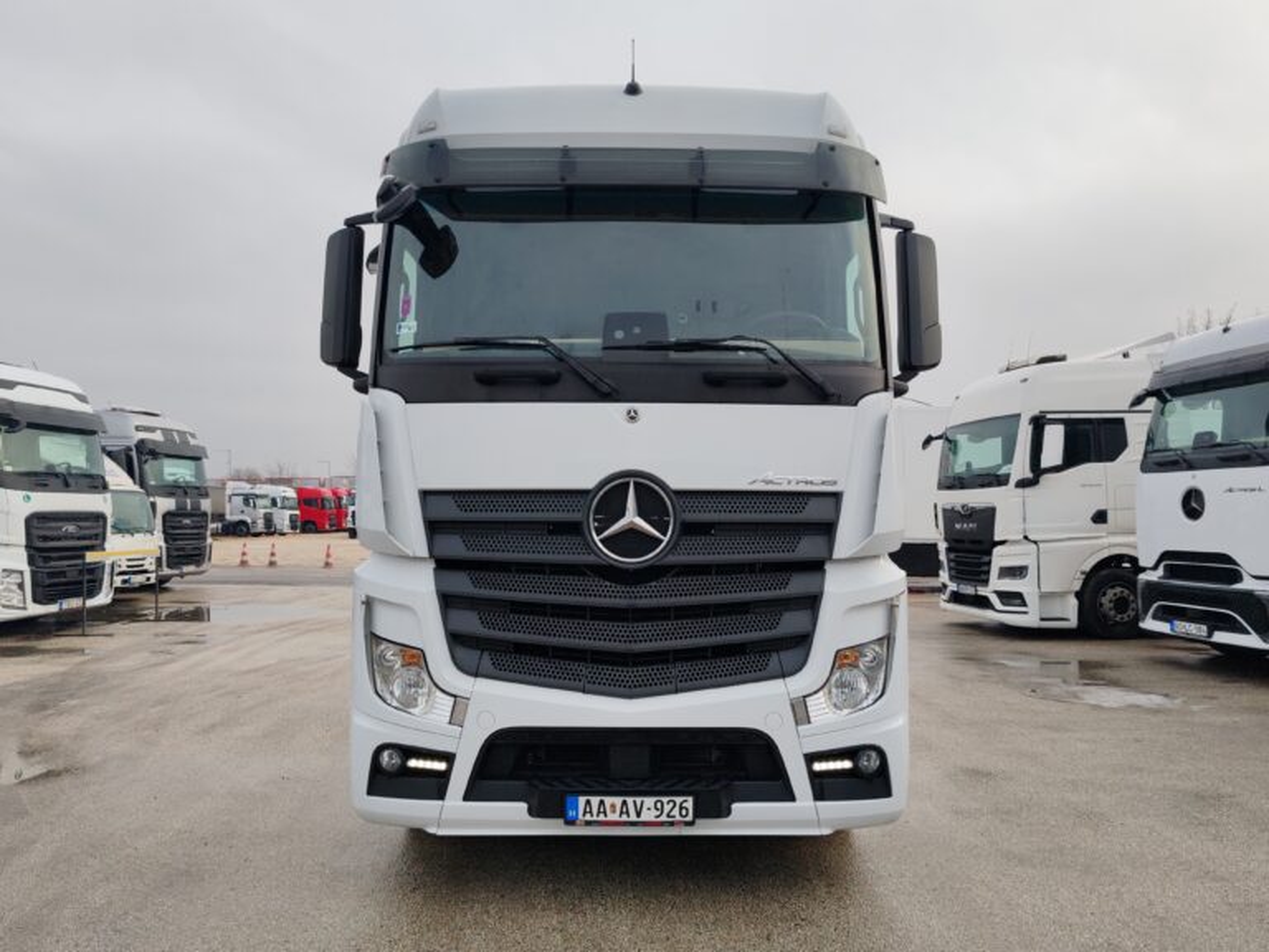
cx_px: 634
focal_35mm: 27
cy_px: 476
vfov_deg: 51.4
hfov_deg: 65.3
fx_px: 990
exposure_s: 1/480
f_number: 1.9
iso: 50
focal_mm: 6.12
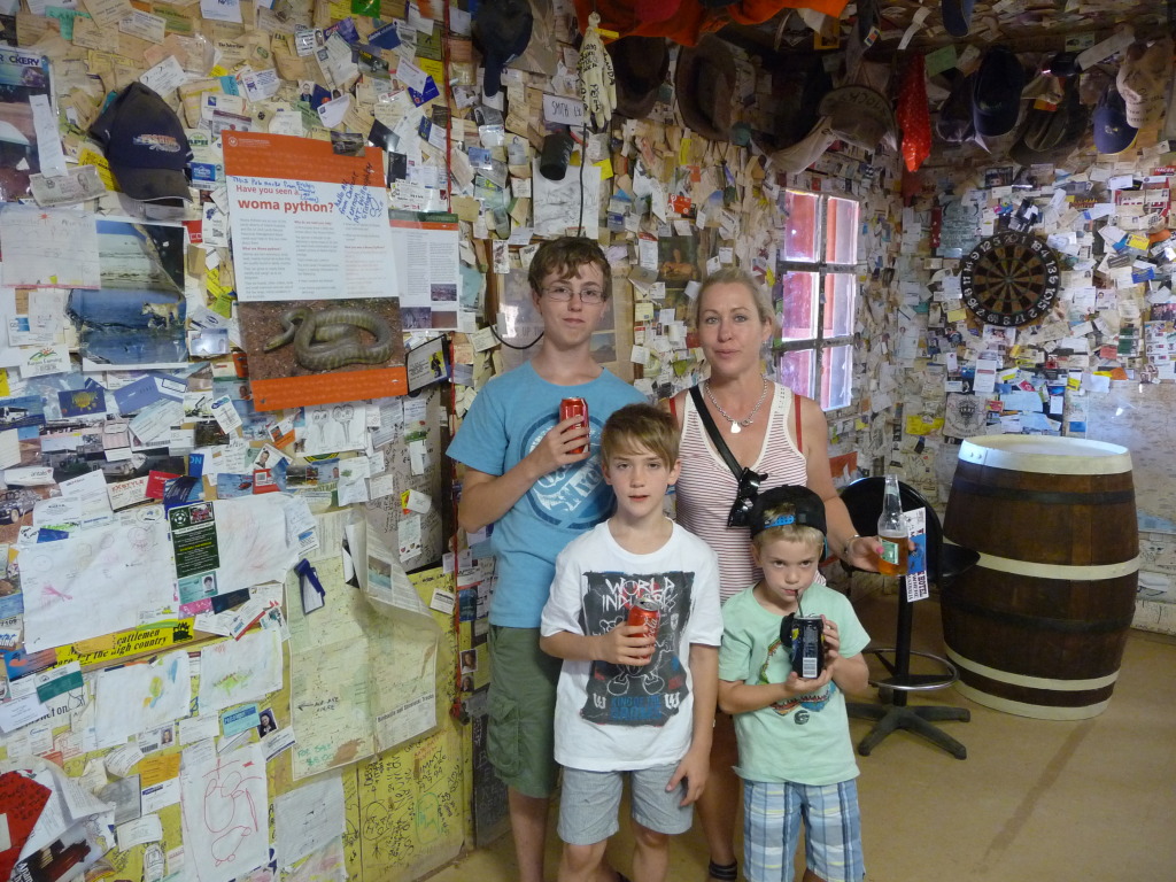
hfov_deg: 63.4
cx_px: 588
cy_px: 441
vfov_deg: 49.7
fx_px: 951
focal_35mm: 28
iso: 400
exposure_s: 1/13
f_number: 3.3
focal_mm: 4.7
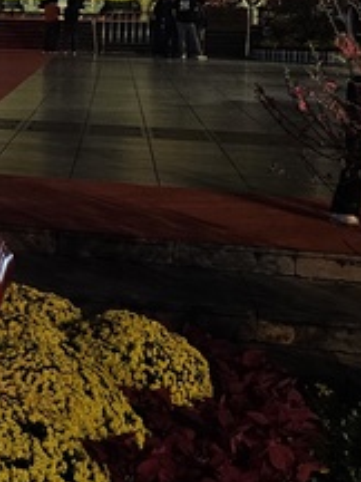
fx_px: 1182
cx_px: -323
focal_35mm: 85
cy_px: 62
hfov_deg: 14.8
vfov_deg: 22.5
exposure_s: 1/100
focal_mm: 6.3
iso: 250
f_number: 1.7
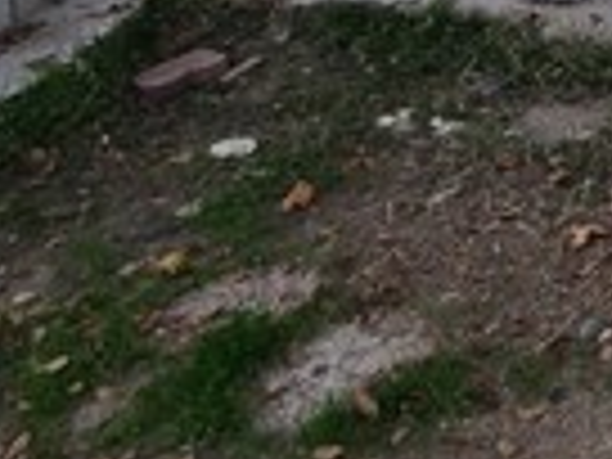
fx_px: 1078
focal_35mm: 61
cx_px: 1220
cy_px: -477
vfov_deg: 17.1
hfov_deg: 19.1
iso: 80
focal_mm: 2.2
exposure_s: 1/60
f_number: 2.2
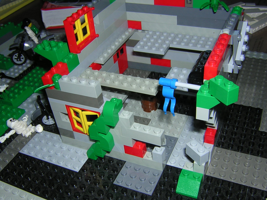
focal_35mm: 36
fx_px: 278
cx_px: 134
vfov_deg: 39.7
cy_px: 100
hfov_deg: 51.4
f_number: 5.2
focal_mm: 4.7
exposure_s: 1/60.1
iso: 100
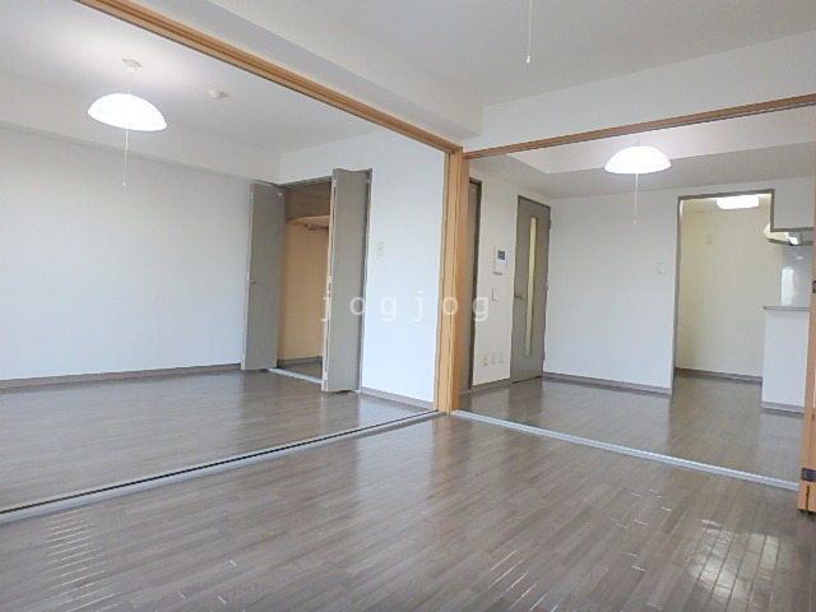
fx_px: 495
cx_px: 408
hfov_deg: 79.0
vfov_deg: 63.4
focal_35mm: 21
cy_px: 306
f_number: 3.5
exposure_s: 1/40
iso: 200
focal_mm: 3.7
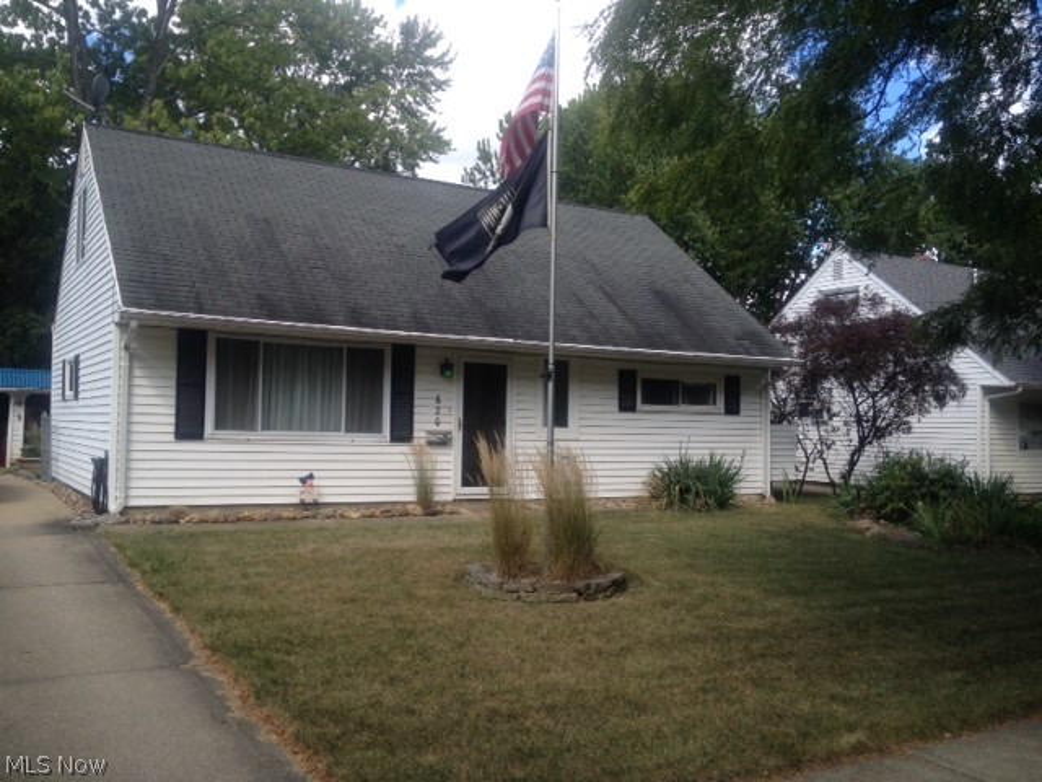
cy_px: 391
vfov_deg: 40.7
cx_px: 521
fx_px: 1054
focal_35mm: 35
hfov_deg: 52.6
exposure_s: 1/690
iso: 50
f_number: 2.4
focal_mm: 4.28
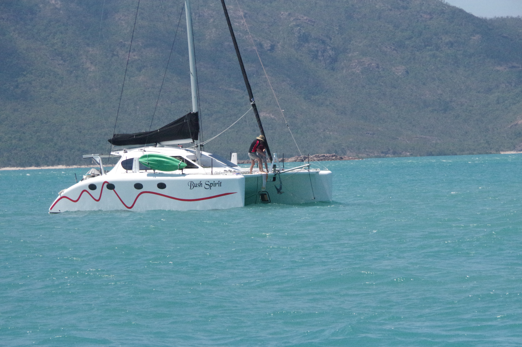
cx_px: 261
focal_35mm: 202
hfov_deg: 10.2
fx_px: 2926
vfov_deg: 6.8
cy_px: 174
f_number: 14
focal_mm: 135
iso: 6400
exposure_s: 1/8000
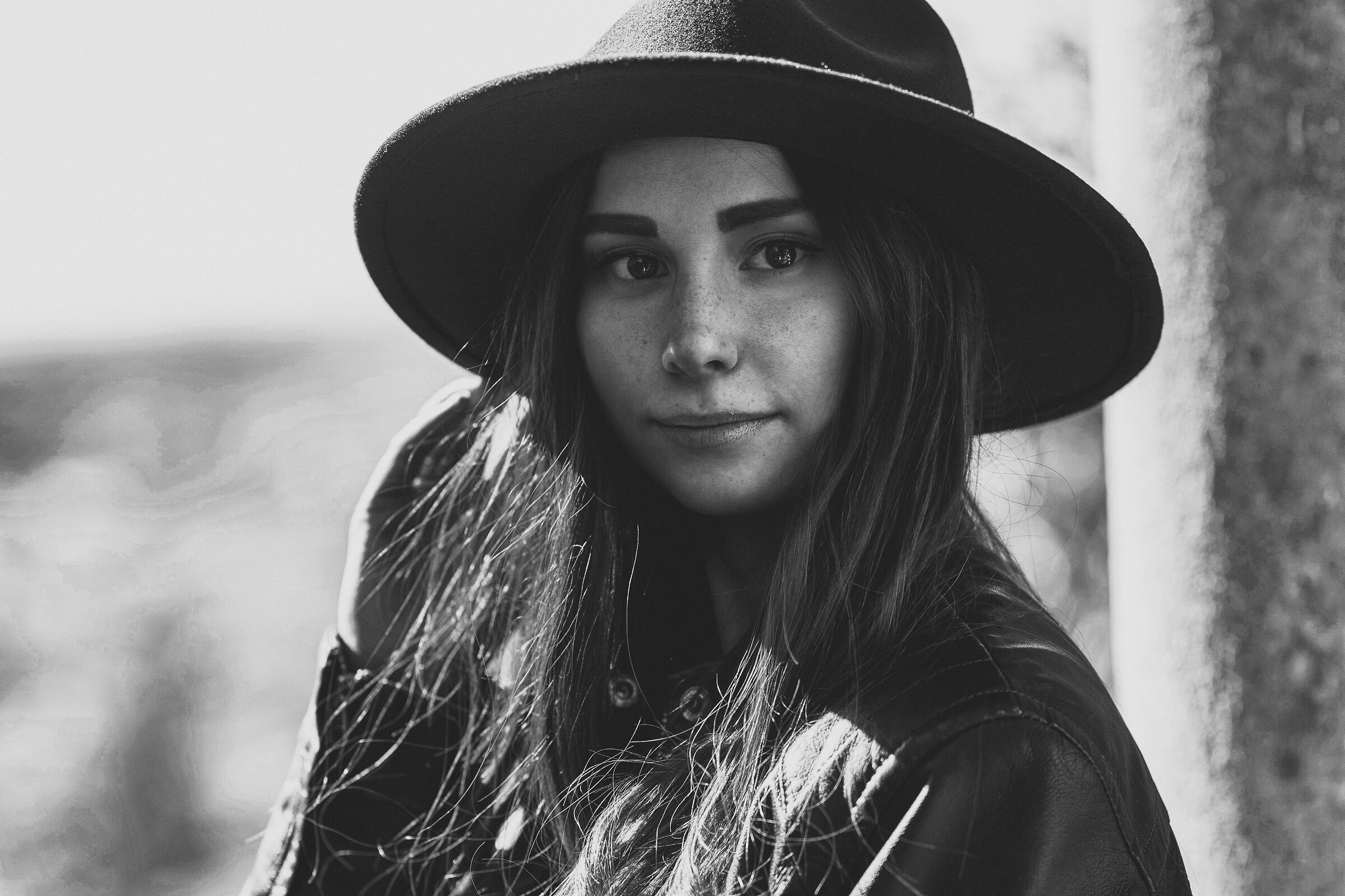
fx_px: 5865
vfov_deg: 8.7
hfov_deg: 13.1
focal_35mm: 157
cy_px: 448
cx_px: 672
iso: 100
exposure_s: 1/640
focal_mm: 105
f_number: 2.5
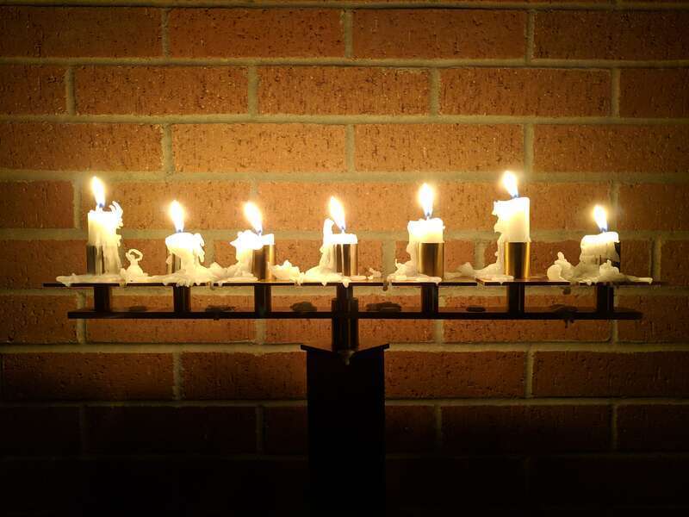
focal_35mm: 26
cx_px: 344
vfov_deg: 53.1
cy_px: 258
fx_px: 518
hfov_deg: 67.3
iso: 494
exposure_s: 1/40
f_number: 2
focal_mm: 4.67
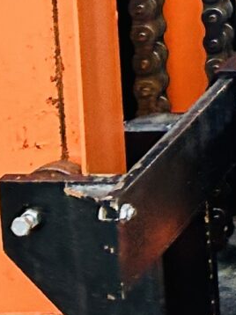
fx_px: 1693
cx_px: 1022
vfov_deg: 9.6
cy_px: -406
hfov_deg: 6.2
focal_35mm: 186
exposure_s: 1/121
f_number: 1.5
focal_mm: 5.7
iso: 50
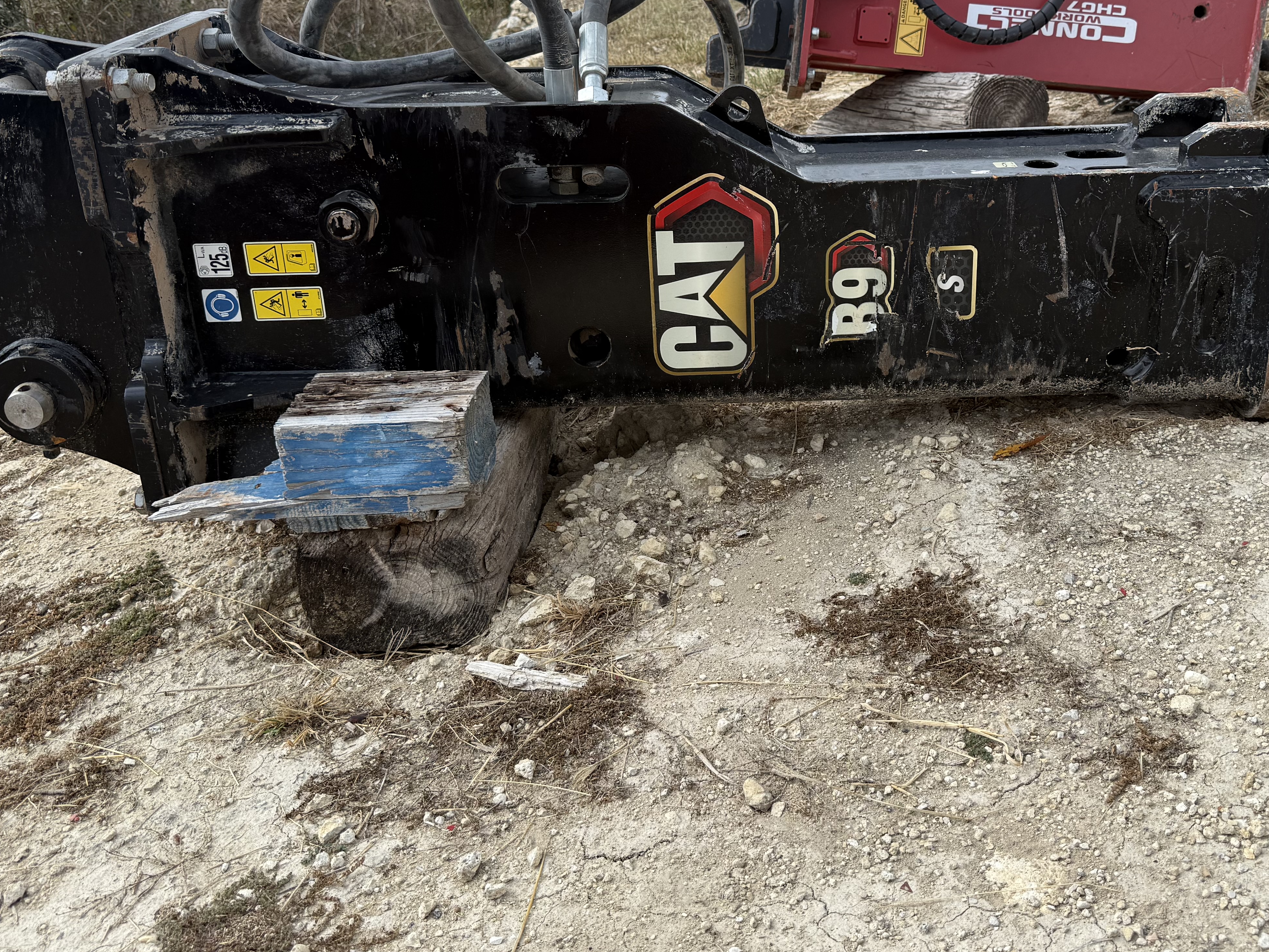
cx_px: 726
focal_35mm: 35
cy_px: 344
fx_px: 1283
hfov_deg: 52.4
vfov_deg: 40.4
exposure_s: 1/1855
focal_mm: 6.76
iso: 80
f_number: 1.78
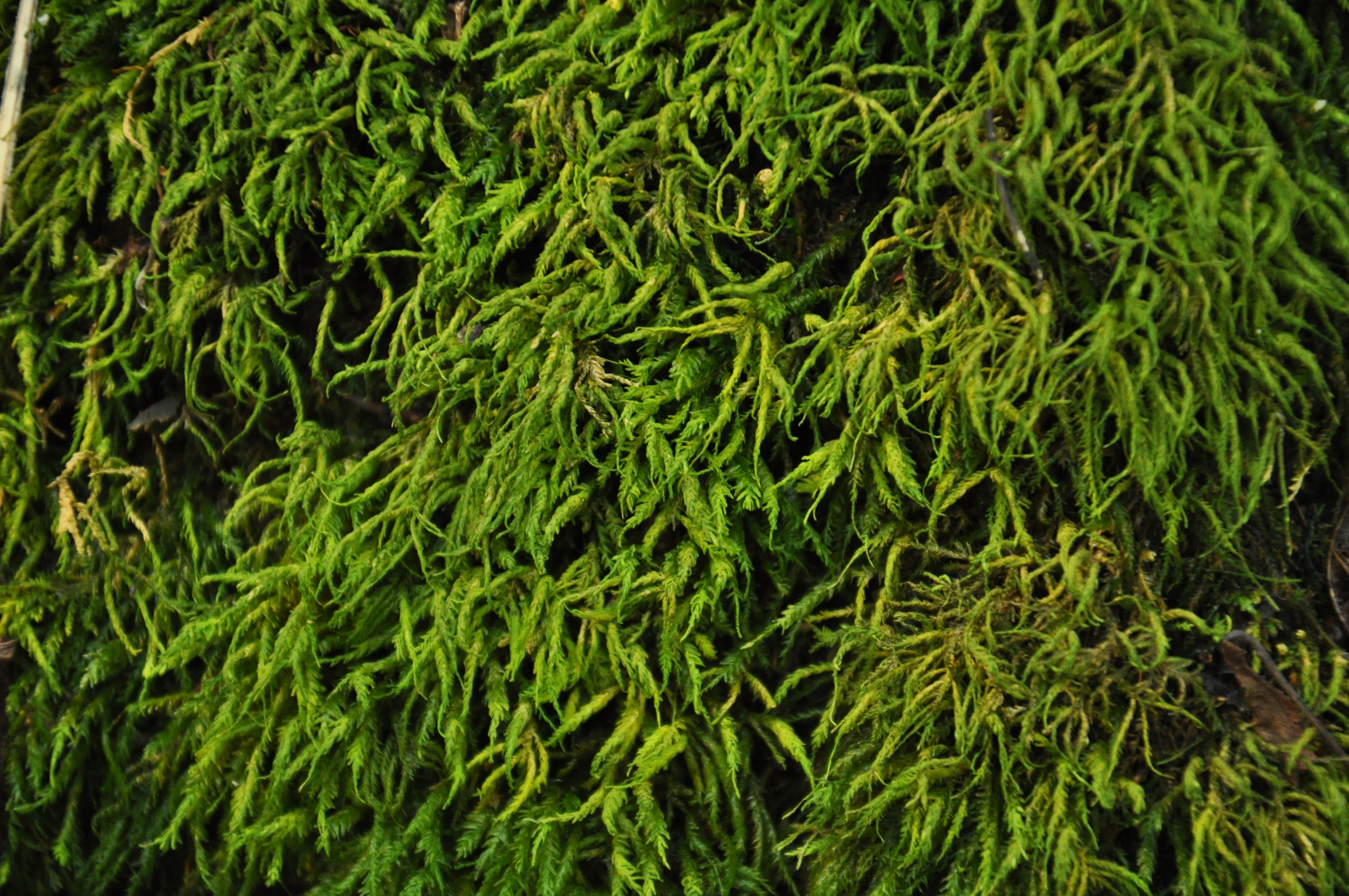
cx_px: 674
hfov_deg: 13.1
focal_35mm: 158
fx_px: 5895
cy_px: 448
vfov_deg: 8.7
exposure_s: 1/50
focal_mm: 105
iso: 1100
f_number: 5.6
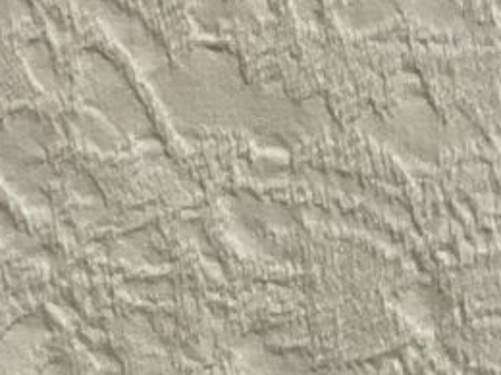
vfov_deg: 8.8
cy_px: 268
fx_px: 2446
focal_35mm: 169
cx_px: 508
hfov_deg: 11.6
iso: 80
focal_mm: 3
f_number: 1.8
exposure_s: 1/60
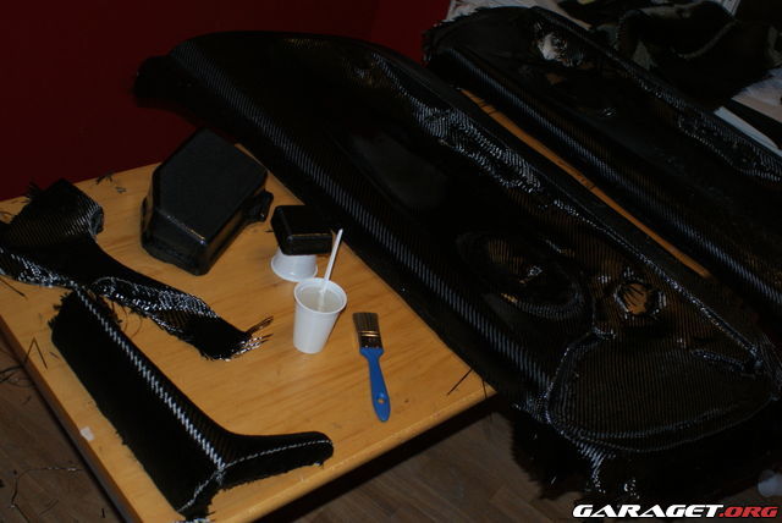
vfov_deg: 32.0
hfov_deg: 46.4
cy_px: 262
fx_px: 913
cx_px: 391
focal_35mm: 42
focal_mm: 28
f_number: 5.6
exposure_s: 1/60
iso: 400
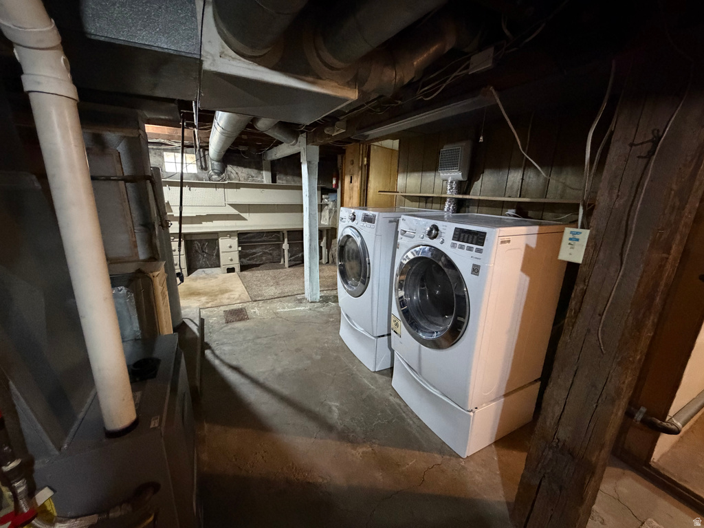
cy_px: 264
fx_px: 285
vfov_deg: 85.7
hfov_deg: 102.1
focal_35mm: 14
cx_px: 352
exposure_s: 1/30
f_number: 2.2
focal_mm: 2.22
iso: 1250
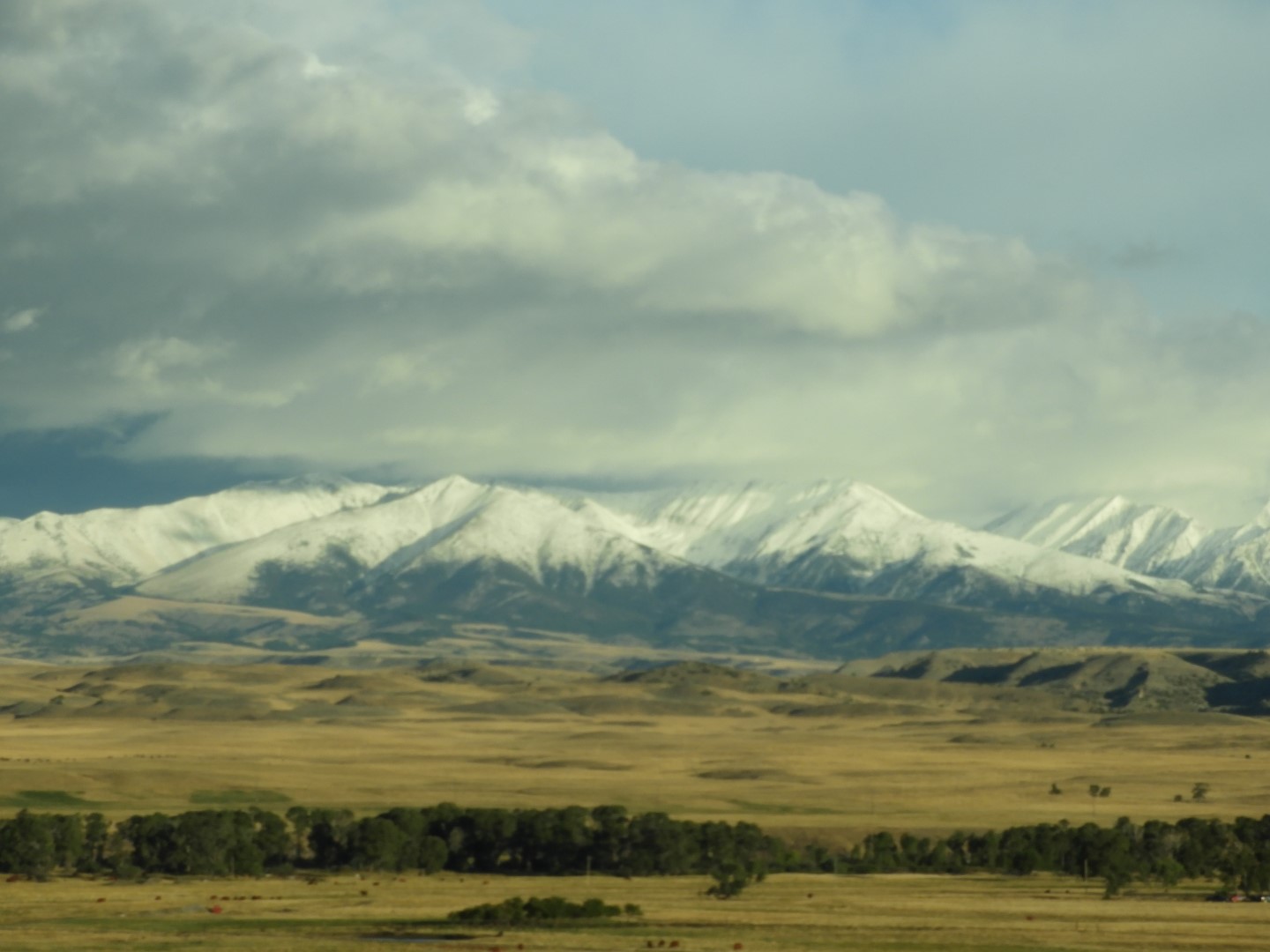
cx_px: 635
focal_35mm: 125
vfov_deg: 11.9
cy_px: 476
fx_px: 4586
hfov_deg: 15.8
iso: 100
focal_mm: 22.4
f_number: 5
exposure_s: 1/500
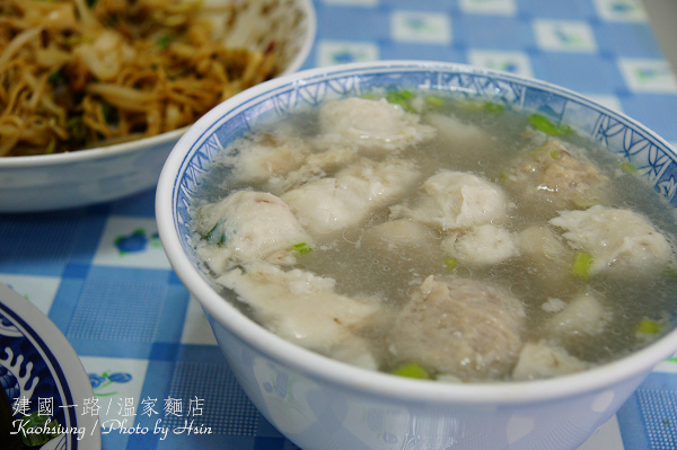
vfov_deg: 22.6
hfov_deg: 33.4
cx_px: 338
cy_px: 225
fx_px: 1127
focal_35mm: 60
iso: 400
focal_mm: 40
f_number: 5.6
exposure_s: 1/20
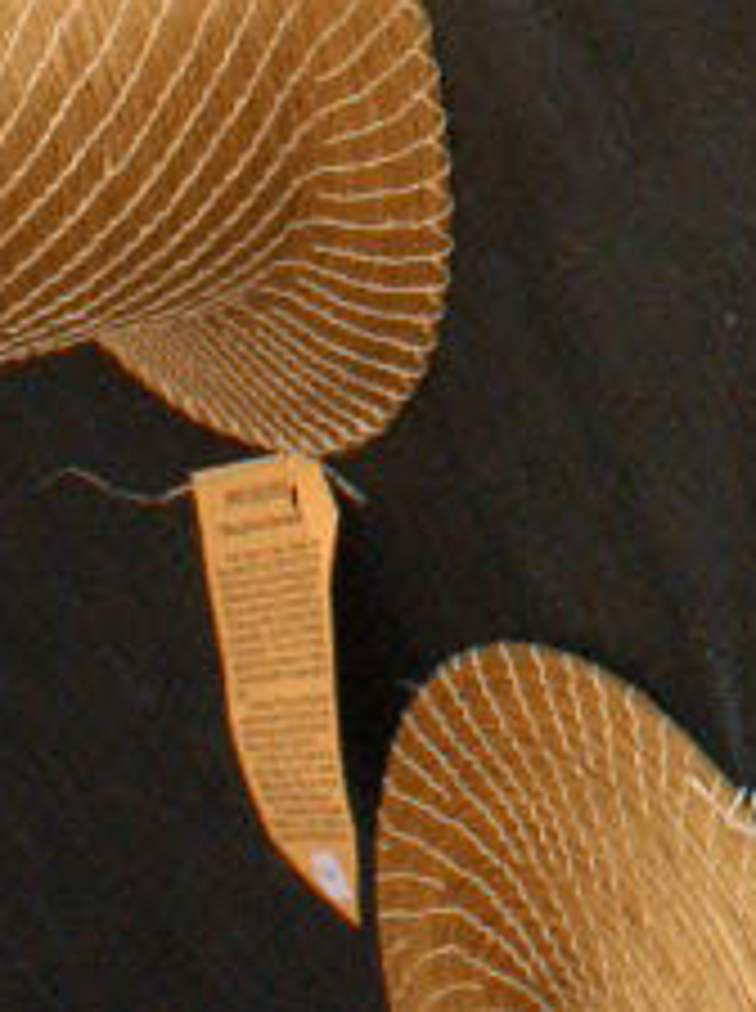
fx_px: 5636
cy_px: -1516
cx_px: 1300
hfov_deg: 7.5
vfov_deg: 9.1
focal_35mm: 193
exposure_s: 1/160
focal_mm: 20
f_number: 5.6
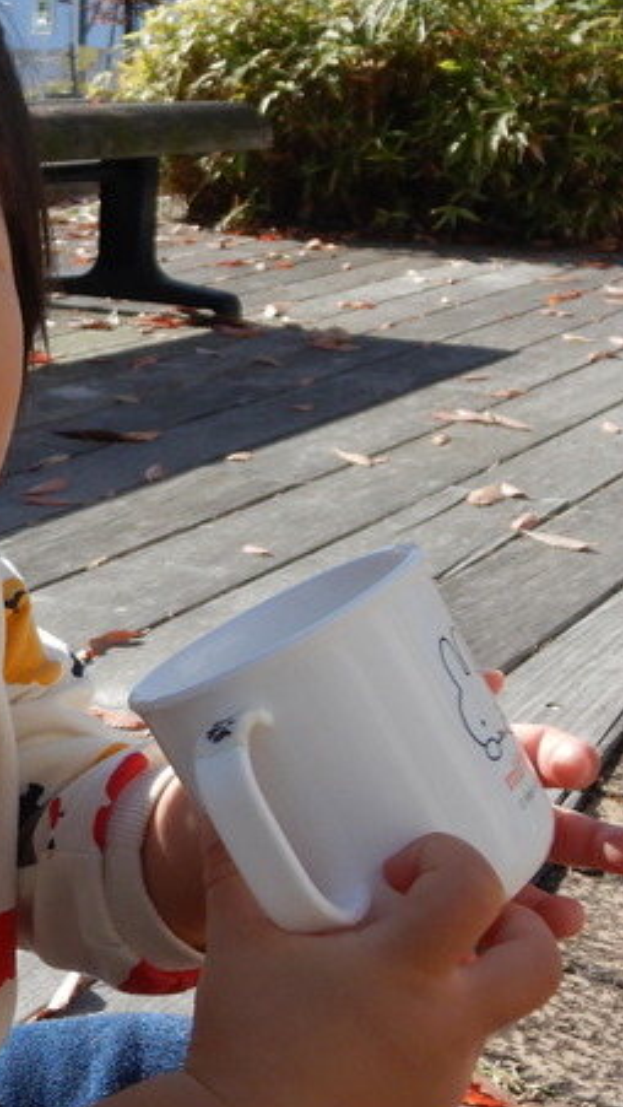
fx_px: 1702
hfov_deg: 19.8
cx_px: -69
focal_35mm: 58
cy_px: 542
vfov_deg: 36.0
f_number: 2.8
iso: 125
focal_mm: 4.3
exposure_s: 1/1500
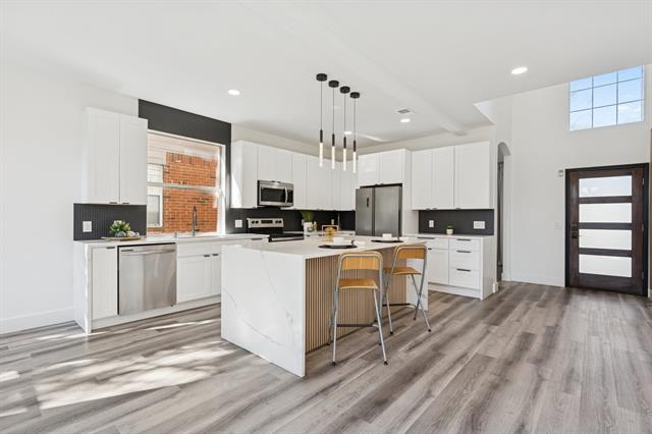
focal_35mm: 17
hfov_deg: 93.3
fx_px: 308
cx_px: 326
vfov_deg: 70.4
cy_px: 217
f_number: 8
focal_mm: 17
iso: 200
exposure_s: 1/15
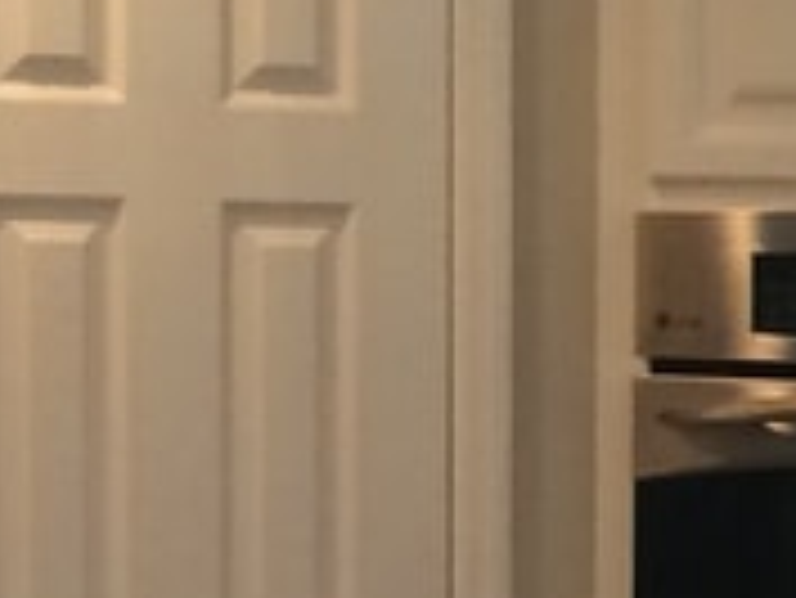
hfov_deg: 8.6
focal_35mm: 218
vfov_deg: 6.8
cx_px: 1540
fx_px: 5016
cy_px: 683
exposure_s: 1/30
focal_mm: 4.15
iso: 100
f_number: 2.2
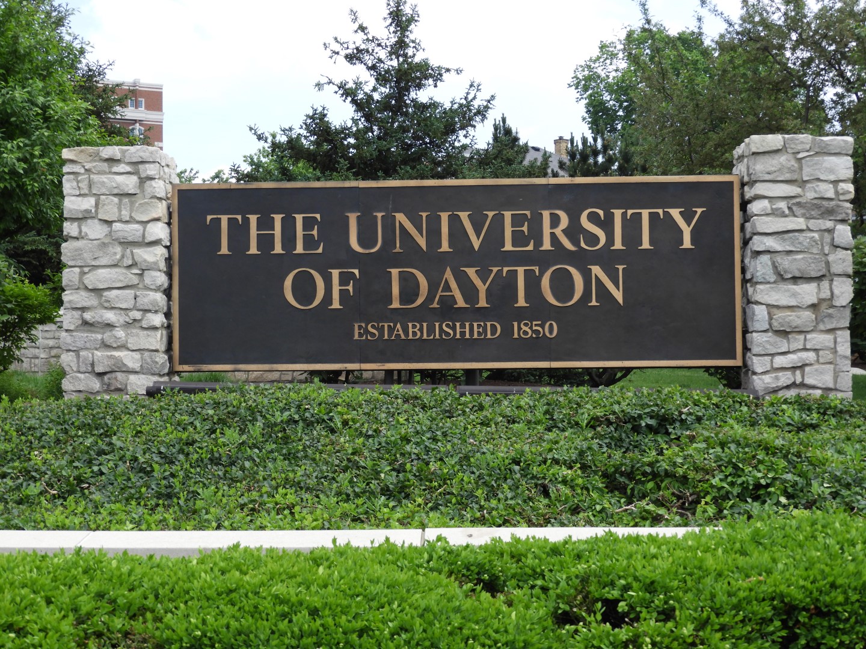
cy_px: 324
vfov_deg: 24.4
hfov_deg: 32.2
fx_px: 1501
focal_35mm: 60
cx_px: 433
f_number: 4.2
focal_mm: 10.7
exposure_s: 1/500
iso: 100
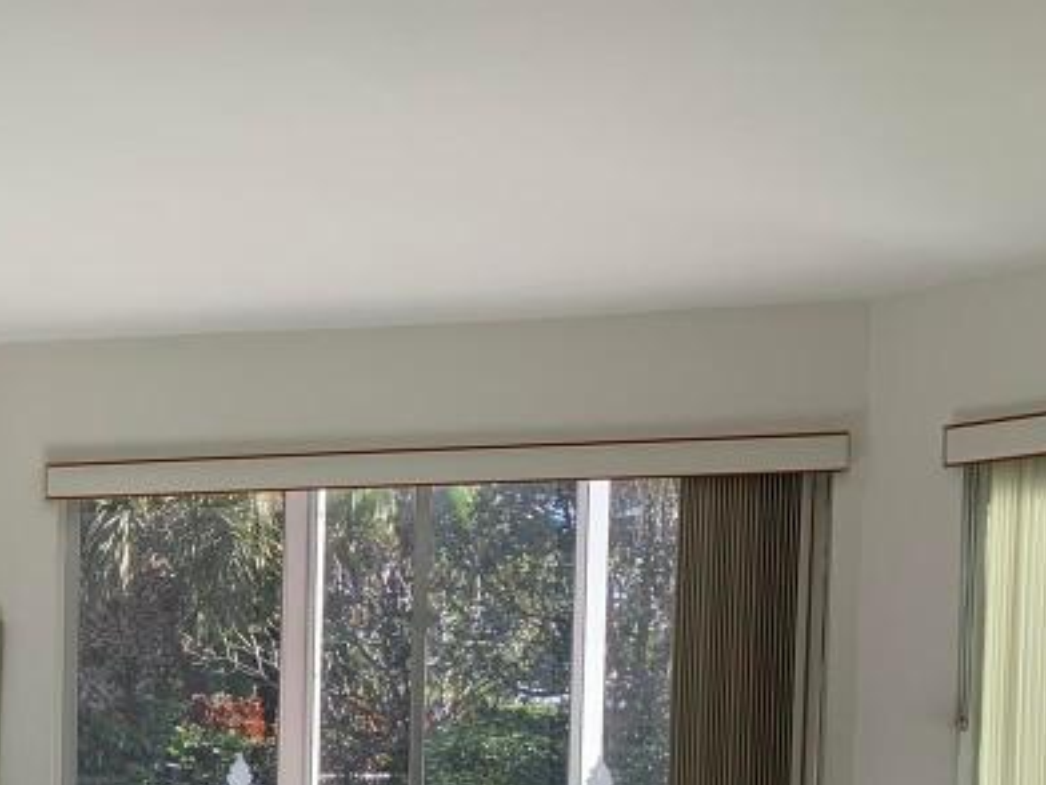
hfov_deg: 25.3
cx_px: -248
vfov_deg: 20.5
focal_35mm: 68
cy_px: 884
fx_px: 2055
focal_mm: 4.25
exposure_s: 1/272
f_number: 1.8
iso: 25
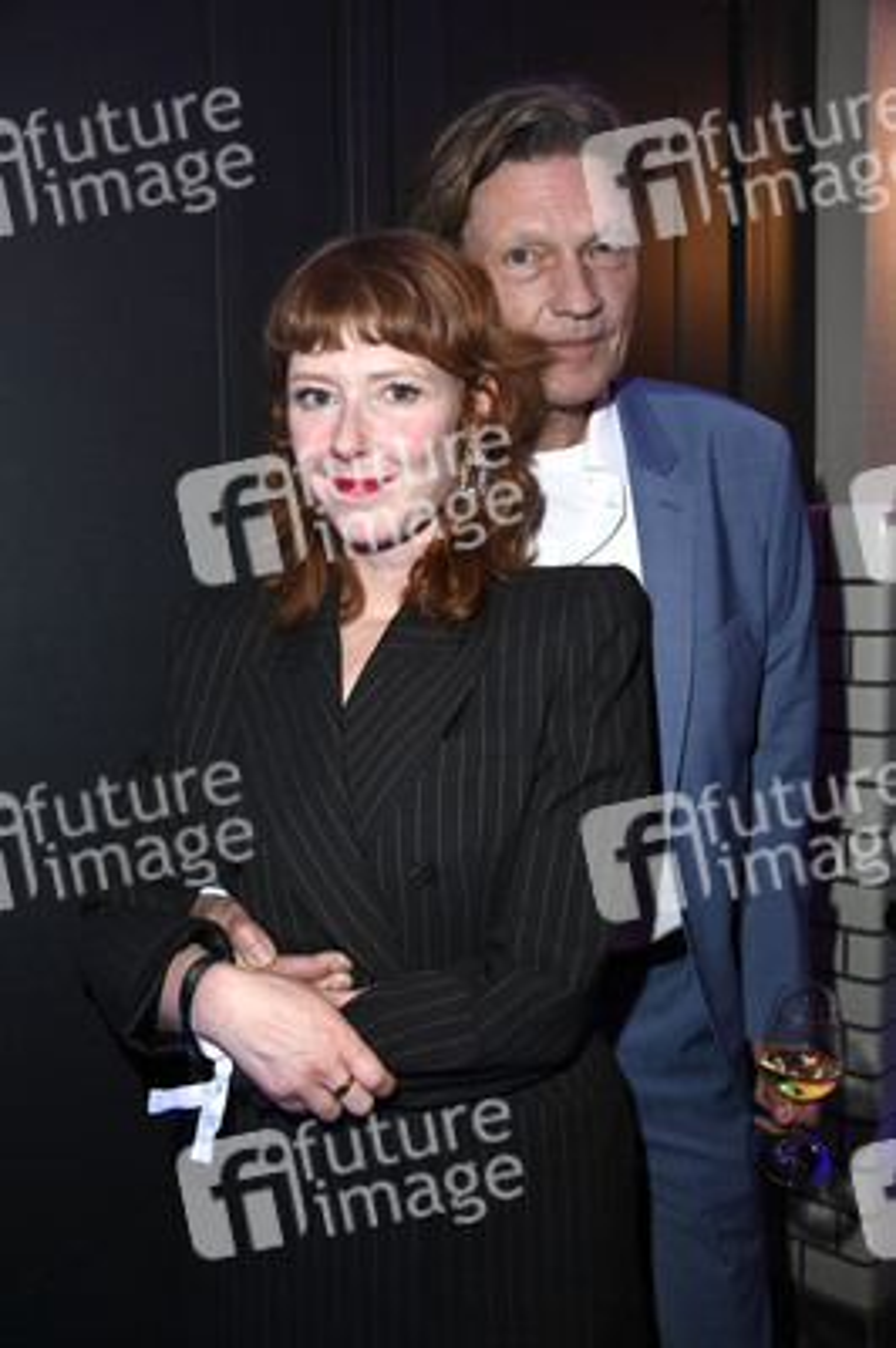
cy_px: 674
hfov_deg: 41.0
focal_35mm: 32
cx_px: 448
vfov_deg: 58.8
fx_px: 1197
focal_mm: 32
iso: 1250
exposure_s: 1/100
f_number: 5.6
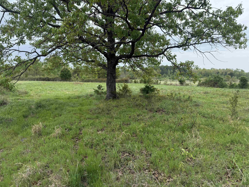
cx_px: 124
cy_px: 94
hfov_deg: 71.6
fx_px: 173
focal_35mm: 24
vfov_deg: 56.8
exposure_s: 1/1949
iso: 100
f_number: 1.78
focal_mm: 6.76
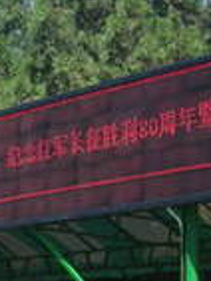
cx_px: -195
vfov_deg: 12.9
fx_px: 1209
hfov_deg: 9.4
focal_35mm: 149
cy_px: 333
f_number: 7.9
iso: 63
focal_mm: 5.8
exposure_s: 1/125
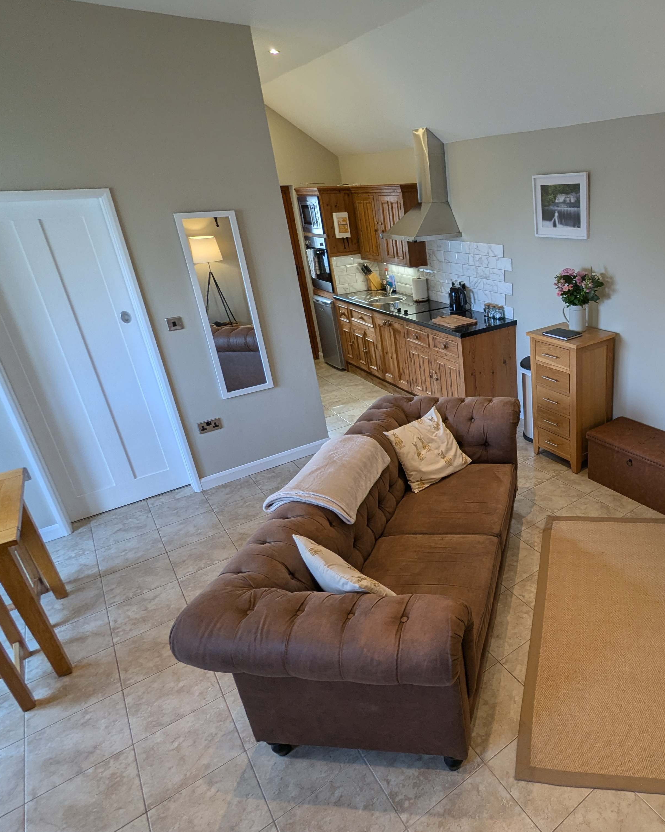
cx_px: 512
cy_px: 417
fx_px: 517
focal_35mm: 21
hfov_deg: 61.2
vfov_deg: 77.6
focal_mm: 2.35
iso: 63
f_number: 2.2
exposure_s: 1/50
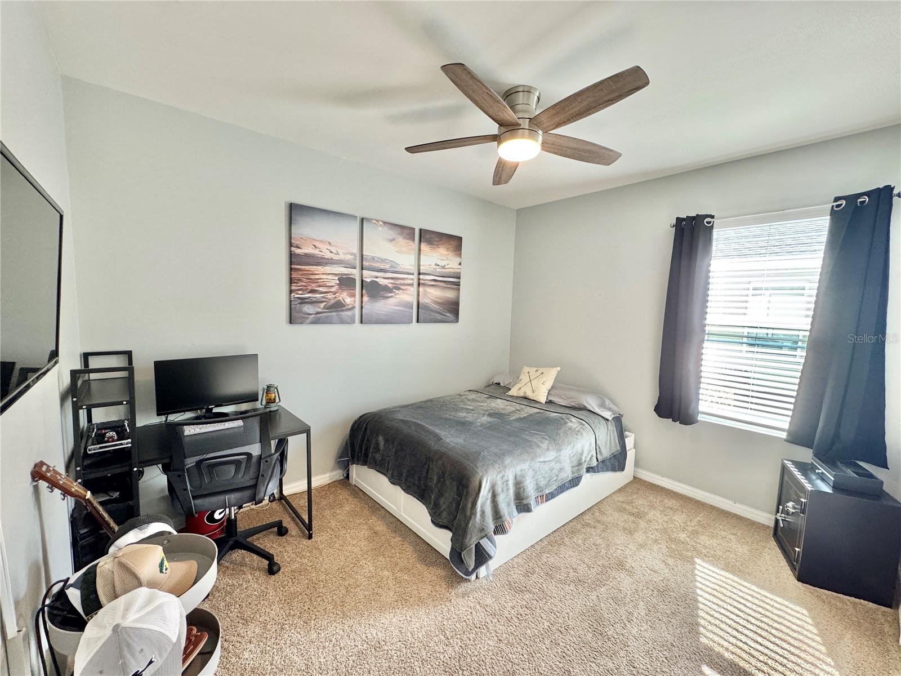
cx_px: 450
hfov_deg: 102.1
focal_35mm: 14
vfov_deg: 85.7
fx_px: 364
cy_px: 338
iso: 200
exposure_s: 1/120
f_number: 2.2
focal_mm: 2.22
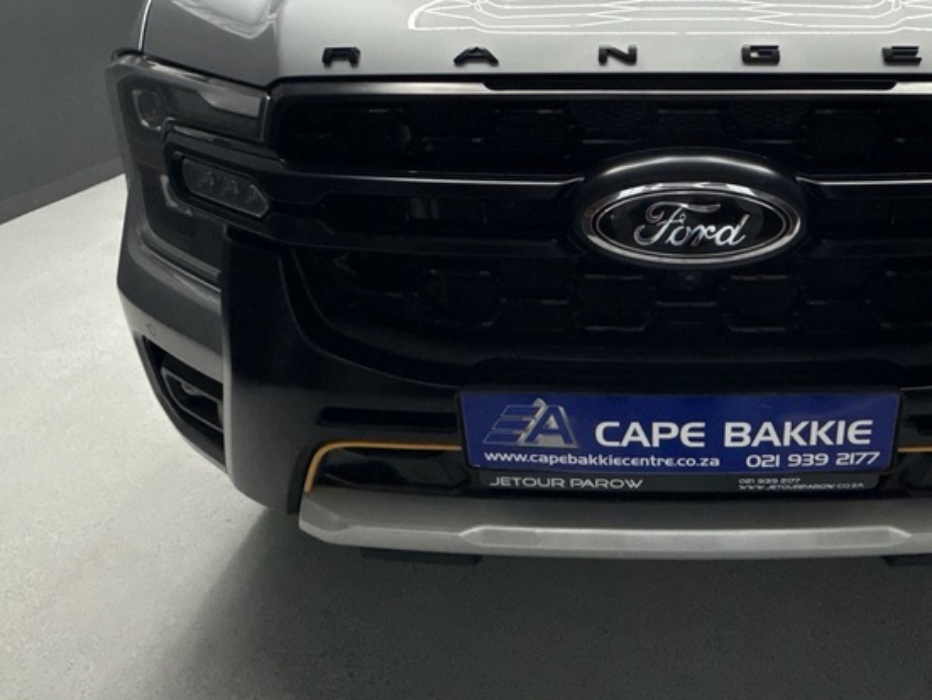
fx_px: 700
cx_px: 655
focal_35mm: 26
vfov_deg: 51.1
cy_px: 184
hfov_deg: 64.7
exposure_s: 1/100
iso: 250
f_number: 2.2
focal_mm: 2.22
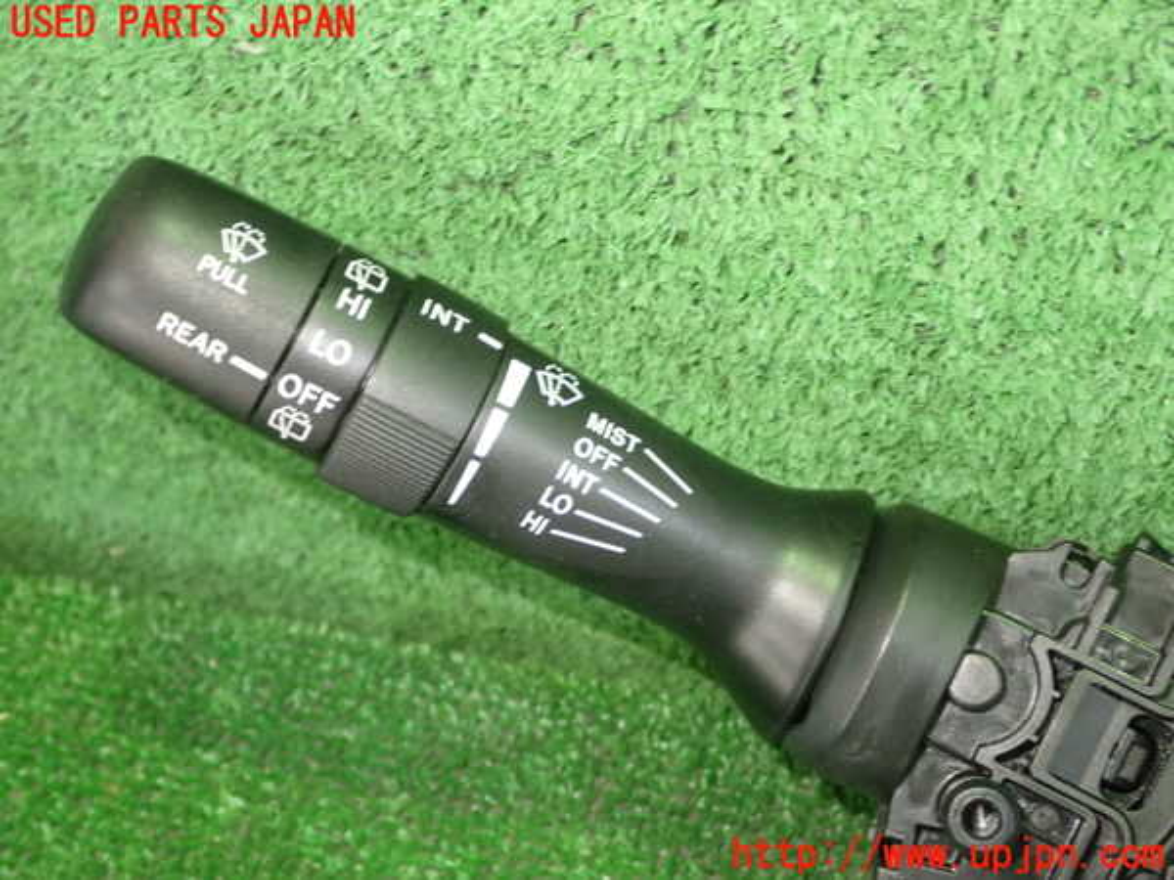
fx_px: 1492
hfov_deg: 42.9
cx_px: 587
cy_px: 440
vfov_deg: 32.9
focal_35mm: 44
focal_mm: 7.84
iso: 800
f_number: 2.9
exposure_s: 1/30
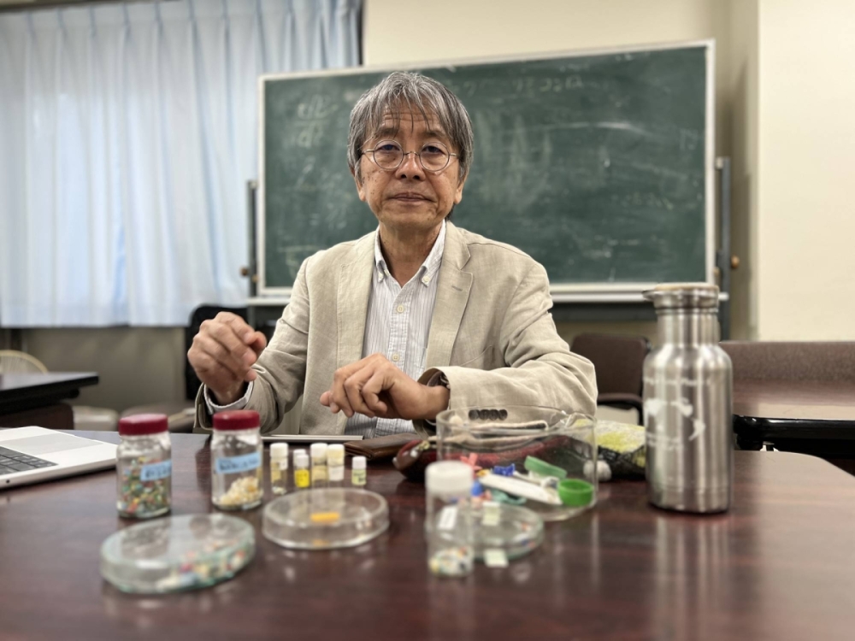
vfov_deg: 53.1
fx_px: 642
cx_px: 428
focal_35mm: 26
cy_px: 320
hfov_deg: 67.3
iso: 125
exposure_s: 1/100
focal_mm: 5.7
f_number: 1.5
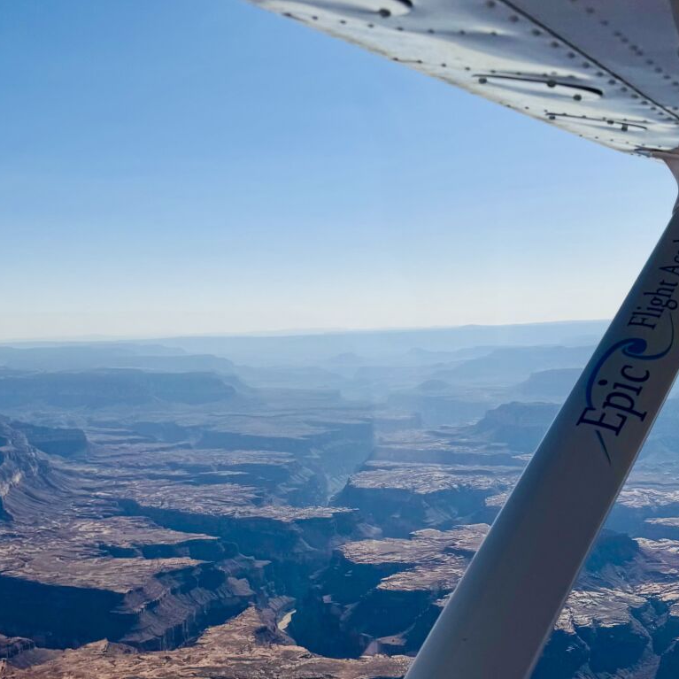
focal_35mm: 46
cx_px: 316
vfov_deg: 35.5
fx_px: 1021
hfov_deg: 36.8
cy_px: 551
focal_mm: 6.76
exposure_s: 1/9009
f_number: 1.78
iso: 80
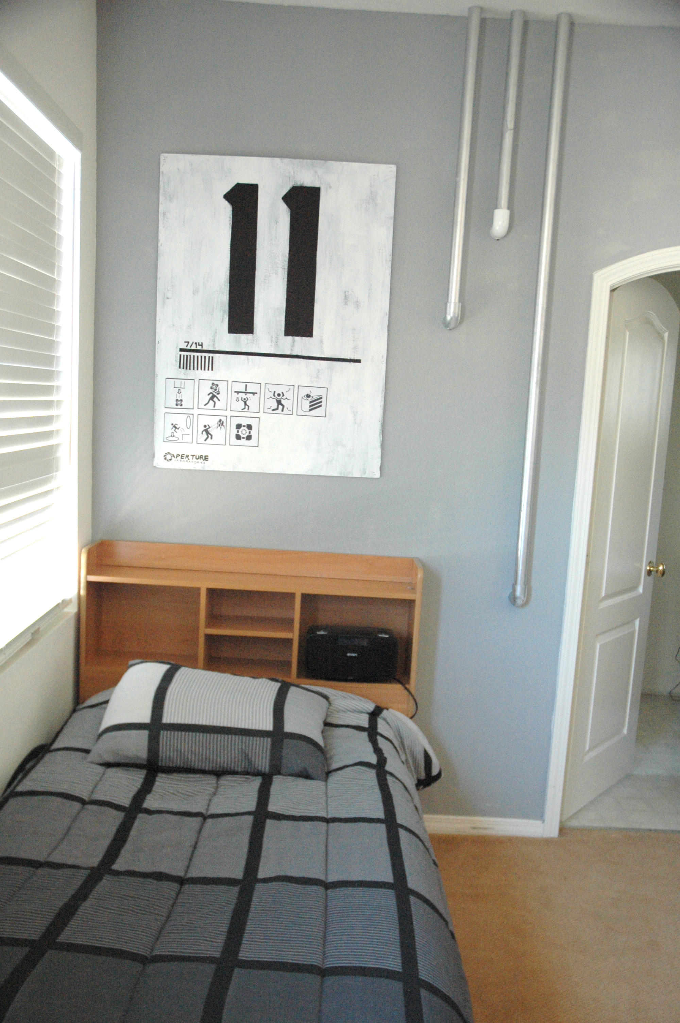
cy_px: 512
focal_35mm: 33
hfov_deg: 39.9
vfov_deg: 57.3
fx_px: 937
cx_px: 340
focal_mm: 22
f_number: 4
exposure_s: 1/60
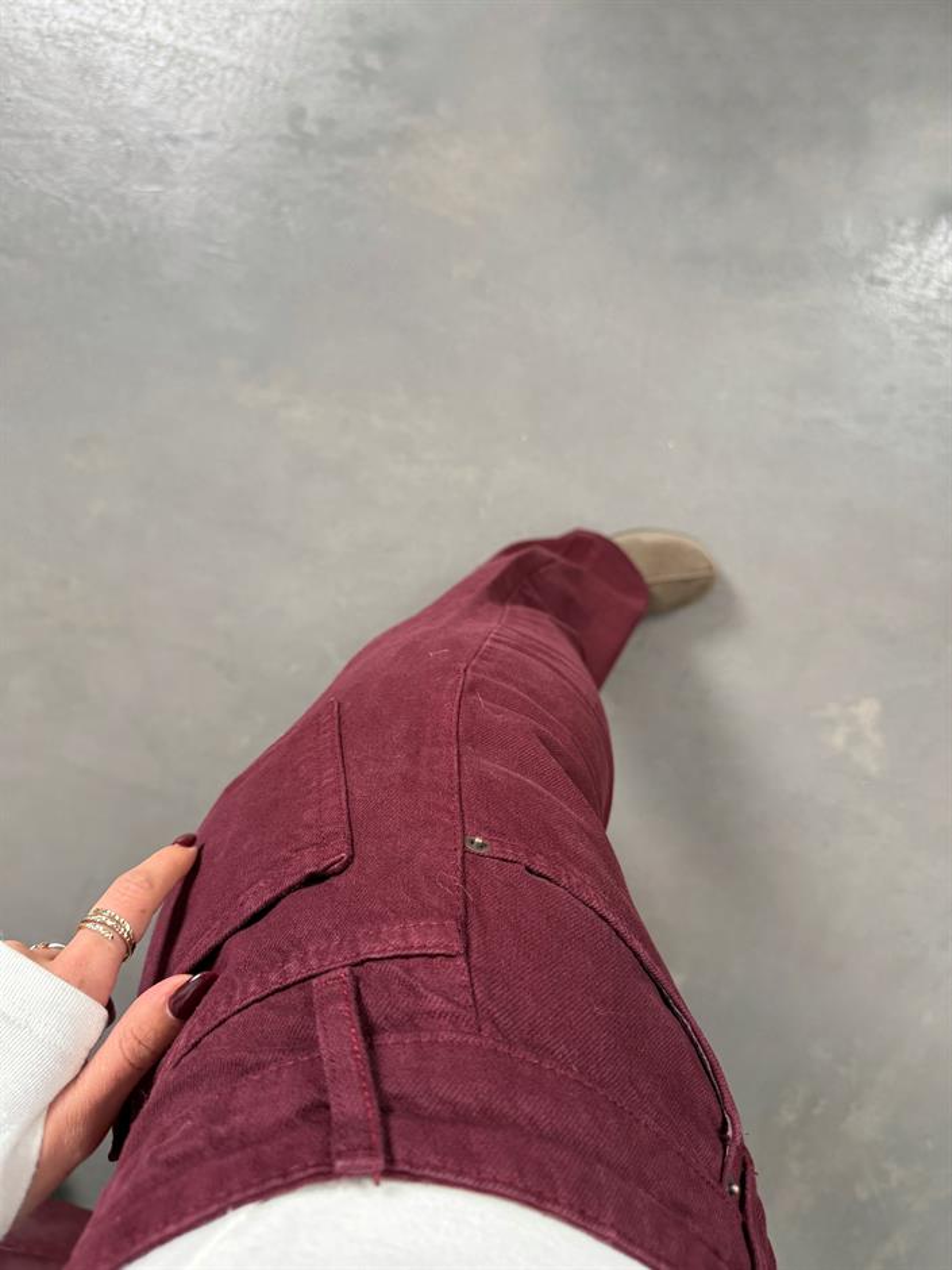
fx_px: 880
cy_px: 635
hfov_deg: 56.8
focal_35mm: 24
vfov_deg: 71.6
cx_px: 476
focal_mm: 6.76
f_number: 1.78
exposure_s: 1/121
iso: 200
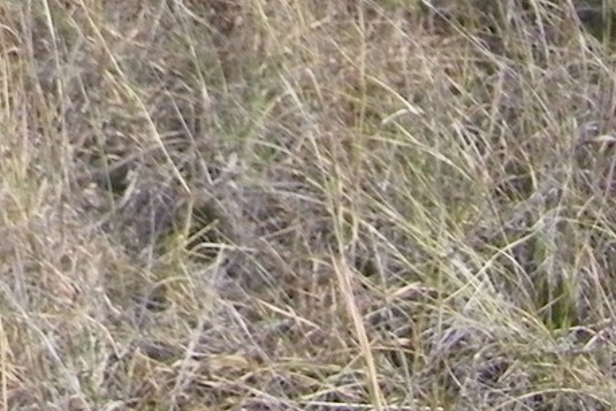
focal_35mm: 122
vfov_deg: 10.2
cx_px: -332
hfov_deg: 15.4
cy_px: -473
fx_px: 2089
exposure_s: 1/160
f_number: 7
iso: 100
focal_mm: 5
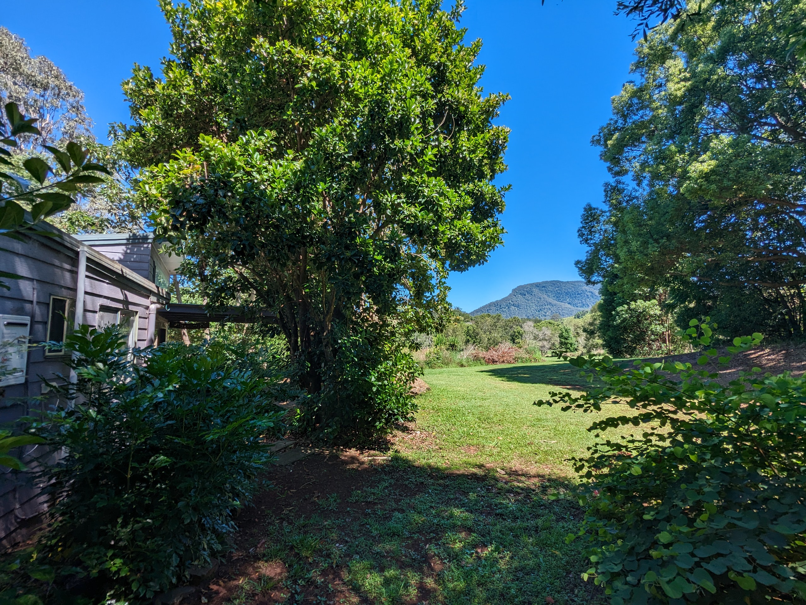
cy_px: 302
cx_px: 403
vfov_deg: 78.1
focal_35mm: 16
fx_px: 373
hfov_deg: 94.5
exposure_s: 1/1106
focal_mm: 2.35
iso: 50
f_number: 2.2
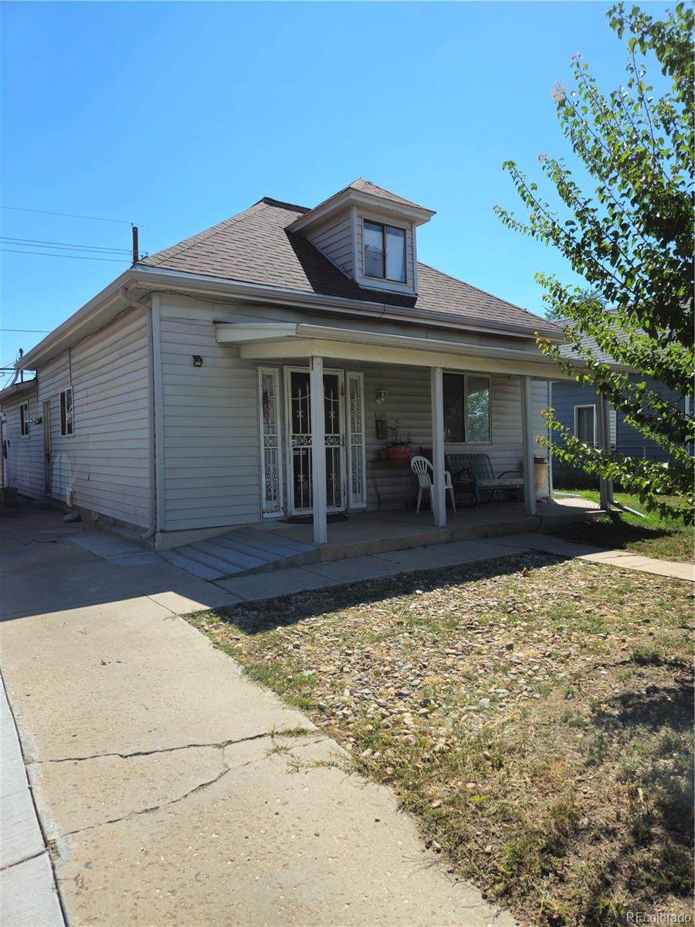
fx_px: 616
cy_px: 464
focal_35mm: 23
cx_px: 348
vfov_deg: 73.9
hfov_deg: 58.9
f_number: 1.8
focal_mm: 5.4
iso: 25
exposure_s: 1/1761
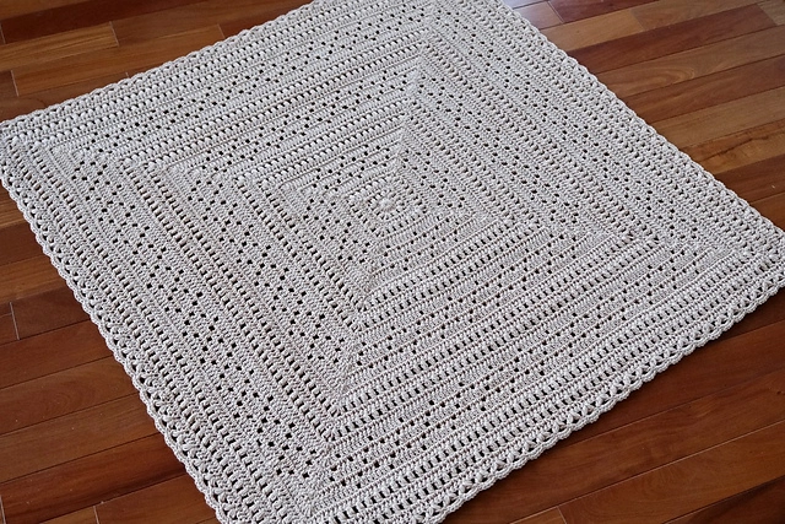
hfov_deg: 44.5
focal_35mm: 44
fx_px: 960
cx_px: 392
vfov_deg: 30.5
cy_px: 262
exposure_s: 1/100
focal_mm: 29.2
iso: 2500
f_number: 4
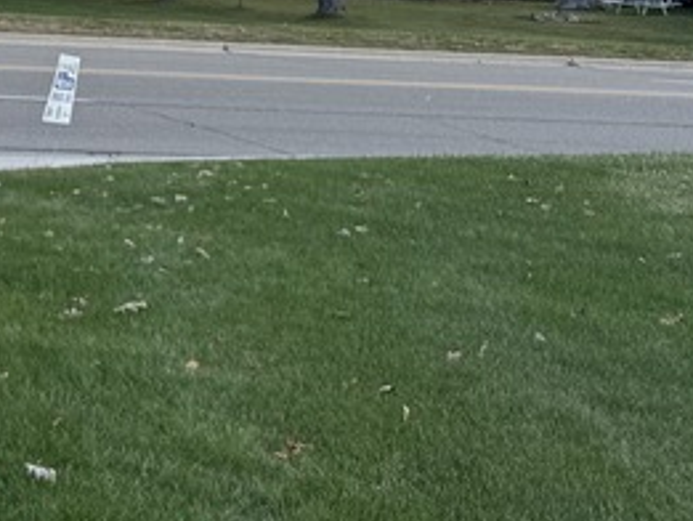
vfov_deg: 15.4
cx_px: -459
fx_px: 1883
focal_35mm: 94
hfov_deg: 17.8
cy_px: -16
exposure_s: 1/2041
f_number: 1.78
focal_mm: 6.76
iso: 80
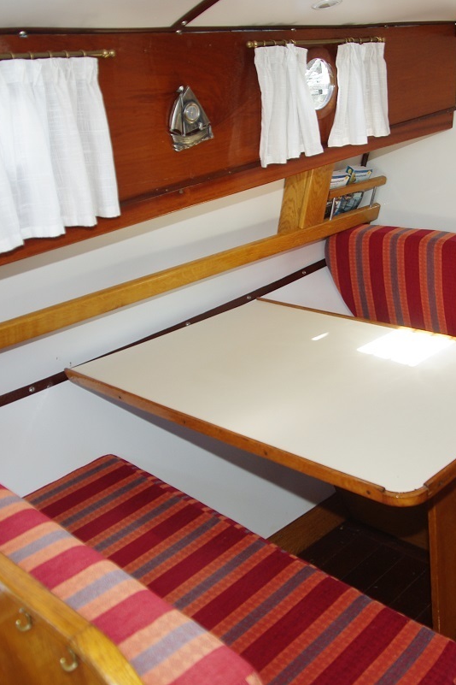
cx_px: 302
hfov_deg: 36.5
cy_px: 342
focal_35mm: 36
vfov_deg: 53.1
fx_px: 684
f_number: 4
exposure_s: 1/90
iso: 200
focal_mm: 16
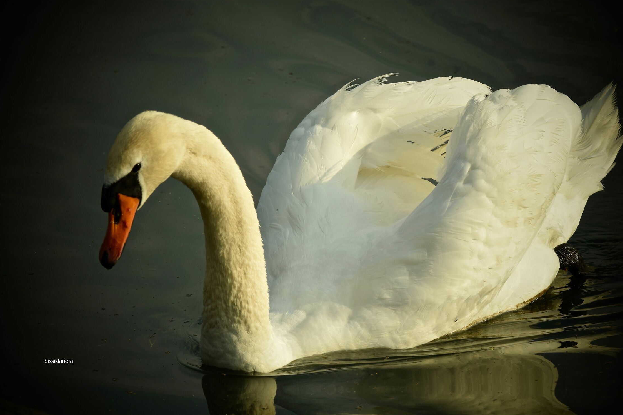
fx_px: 5554
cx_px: 318
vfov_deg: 4.3
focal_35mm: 321
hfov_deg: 6.4
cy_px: 218
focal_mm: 200
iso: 200
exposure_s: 1/1000
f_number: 8
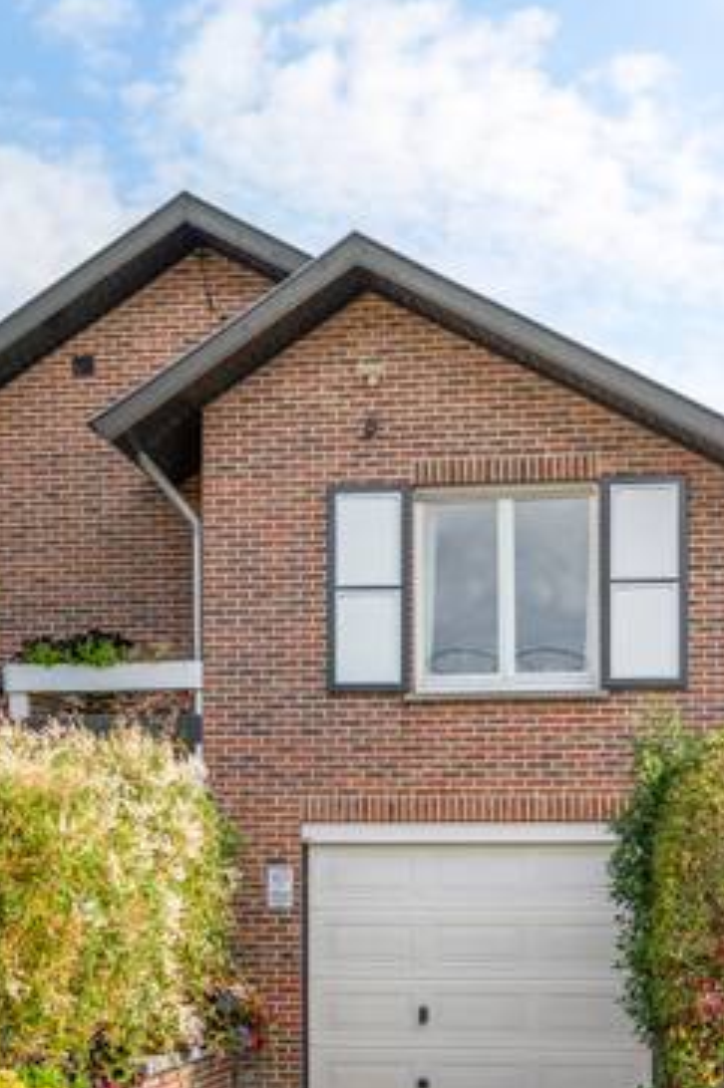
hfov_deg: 20.6
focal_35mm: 66
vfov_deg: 30.5
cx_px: 299
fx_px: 1995
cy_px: 595
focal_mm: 50
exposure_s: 1/6400
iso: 125
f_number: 1.8
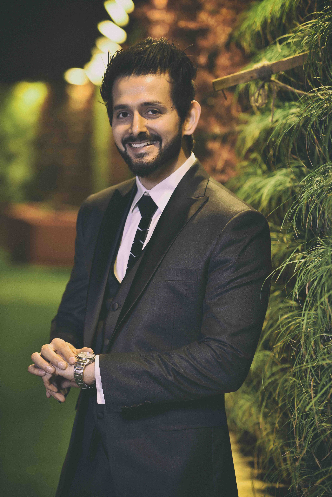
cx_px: 166
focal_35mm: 122
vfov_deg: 16.8
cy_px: 248
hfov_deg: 11.2
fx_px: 1686
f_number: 2.8
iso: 320
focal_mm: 122
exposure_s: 1/80
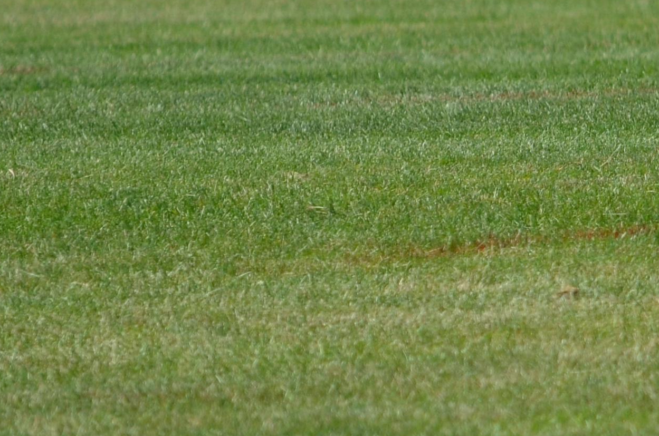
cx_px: 1058
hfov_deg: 1.5
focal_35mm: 1420
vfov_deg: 1.0
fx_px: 25938
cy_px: -319
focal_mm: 240
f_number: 7.1
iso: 400
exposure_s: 1/1600
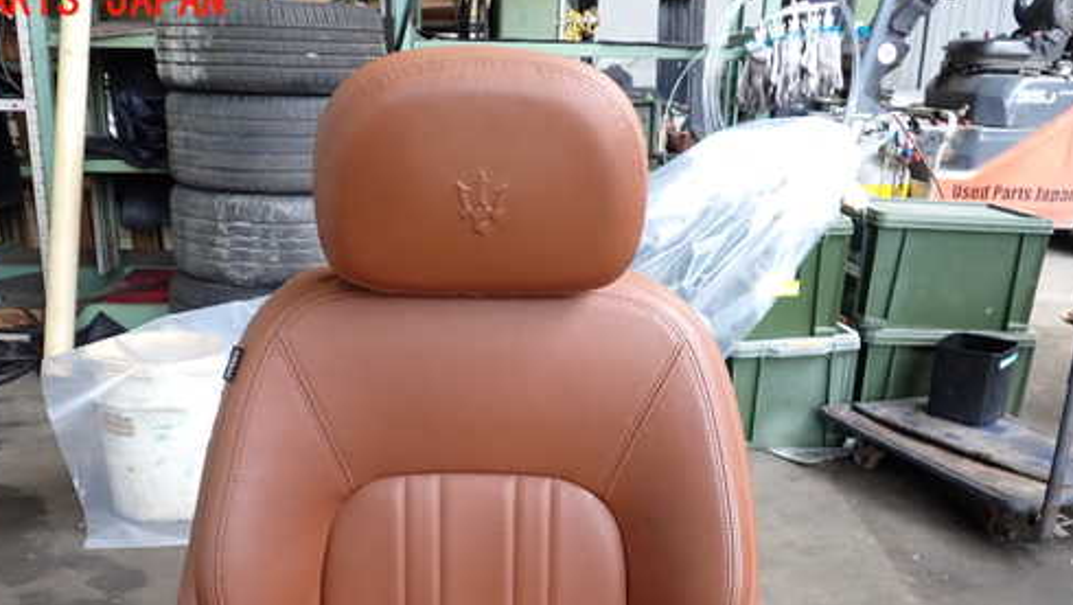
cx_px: 484
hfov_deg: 50.4
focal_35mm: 40
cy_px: 467
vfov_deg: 29.2
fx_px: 1138
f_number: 2.3
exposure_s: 1/80
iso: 200
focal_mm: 5.4
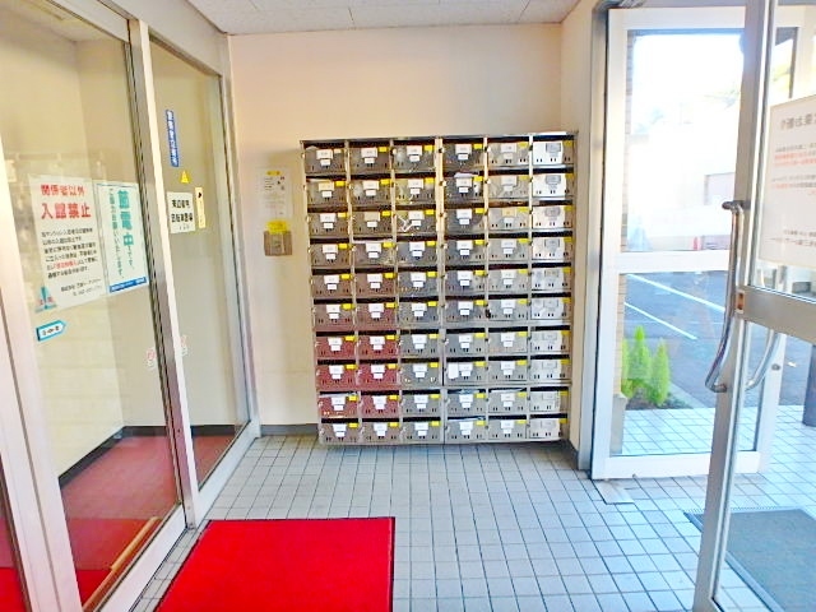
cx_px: 408
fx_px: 495
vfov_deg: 63.4
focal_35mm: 21
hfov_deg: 79.0
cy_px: 306
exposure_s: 1/60
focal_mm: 3.7
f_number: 3.5
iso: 200
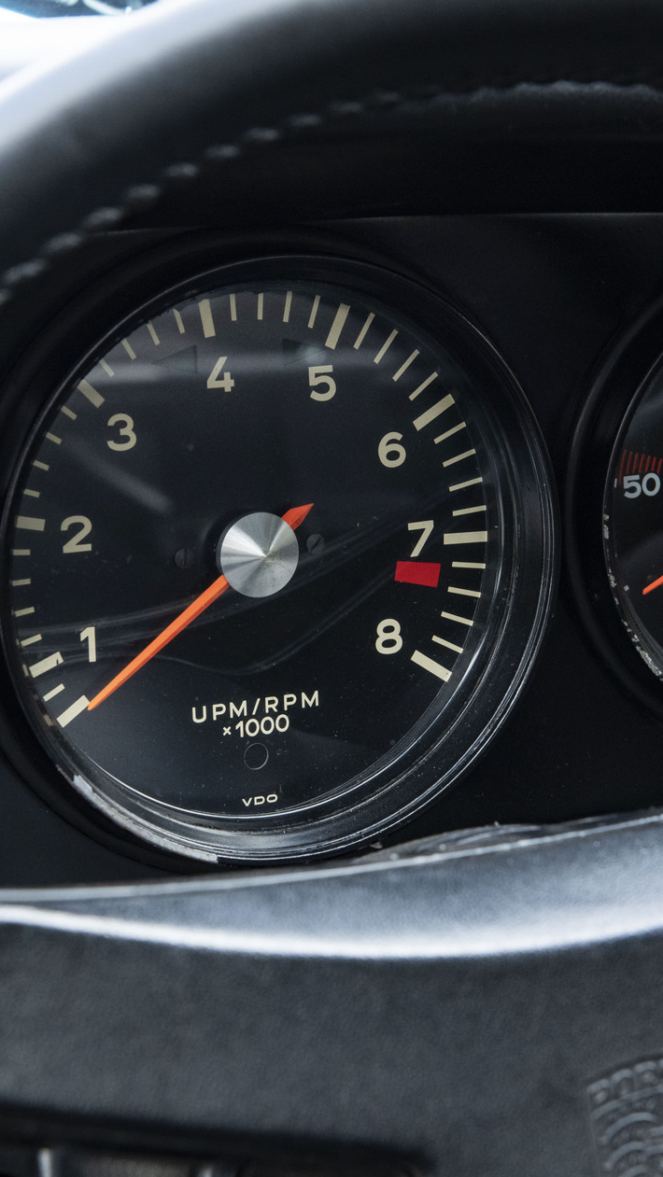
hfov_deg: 13.0
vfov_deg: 22.9
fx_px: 2904
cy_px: 589
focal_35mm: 93
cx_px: 348
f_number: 6.3
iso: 1000
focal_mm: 56
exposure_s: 1/60
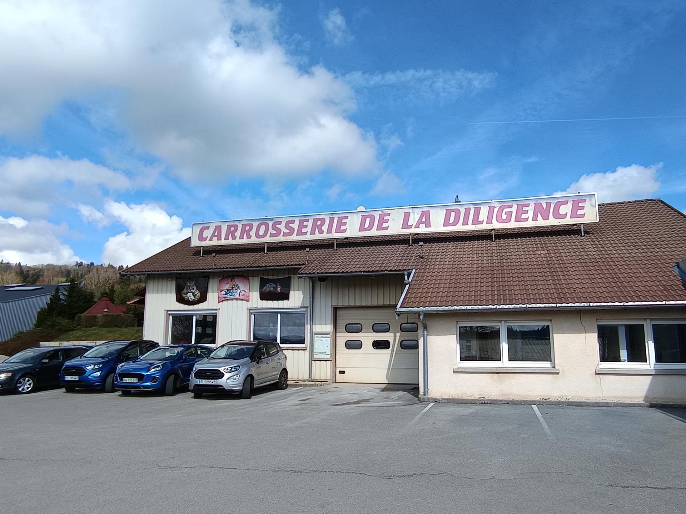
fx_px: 317
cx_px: 343
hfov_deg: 94.5
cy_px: 257
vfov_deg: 78.1
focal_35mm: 16
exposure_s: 1/1086
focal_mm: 1.65
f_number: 2.2
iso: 52
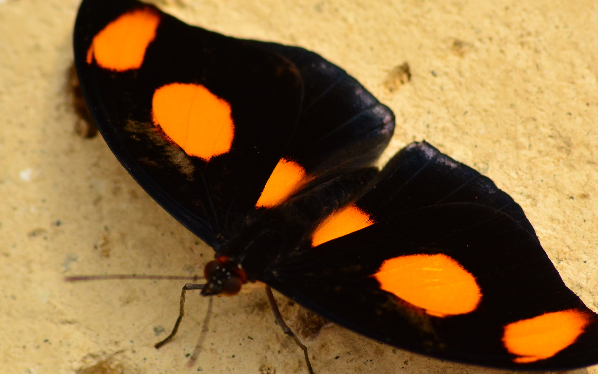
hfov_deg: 4.8
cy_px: 141
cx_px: 319
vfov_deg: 3.0
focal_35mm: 441
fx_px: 7184
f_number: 8
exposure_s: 1/1250
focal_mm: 195
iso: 800
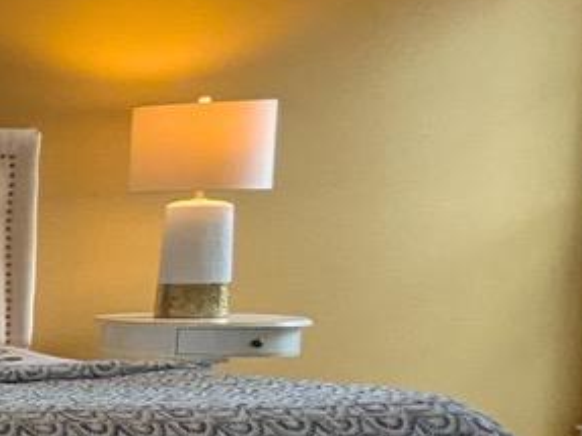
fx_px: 1681
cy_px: 456
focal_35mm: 100
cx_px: -880
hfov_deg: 13.4
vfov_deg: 14.5
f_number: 2.2
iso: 95
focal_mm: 1.85
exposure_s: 1/120
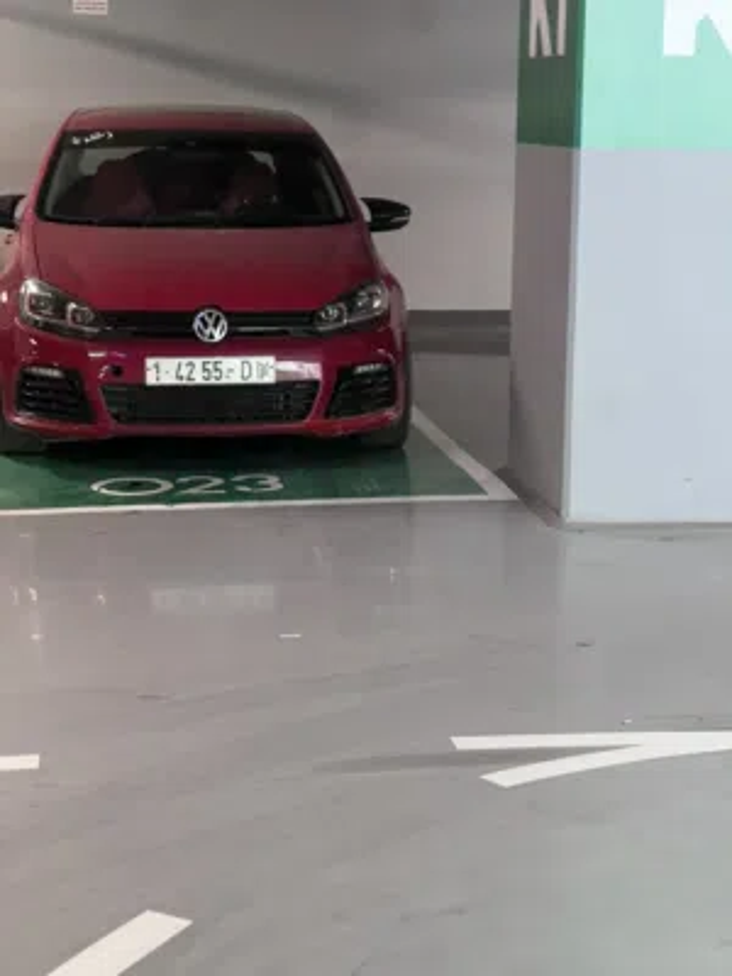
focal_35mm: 77
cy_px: 488
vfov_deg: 25.3
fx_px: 2171
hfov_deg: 19.1
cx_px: 366
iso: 640
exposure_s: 1/50
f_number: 2.8
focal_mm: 9
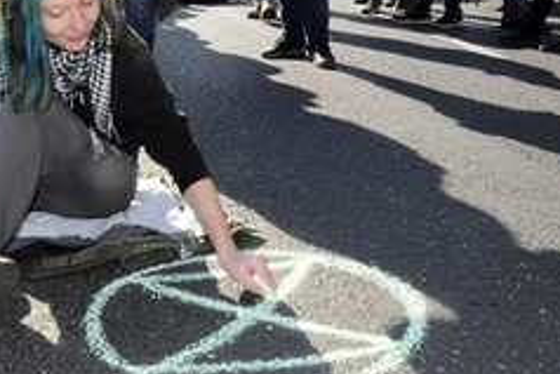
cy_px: 129
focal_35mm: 51
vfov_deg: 26.4
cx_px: 184
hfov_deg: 38.4
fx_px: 794
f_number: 22
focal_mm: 18
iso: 1600
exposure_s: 1/200
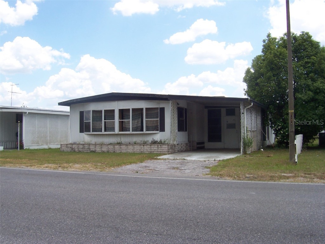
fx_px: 347
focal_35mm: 37
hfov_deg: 50.1
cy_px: 122
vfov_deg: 38.7
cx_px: 162
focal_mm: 5.6
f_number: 5.6
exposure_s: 1/350
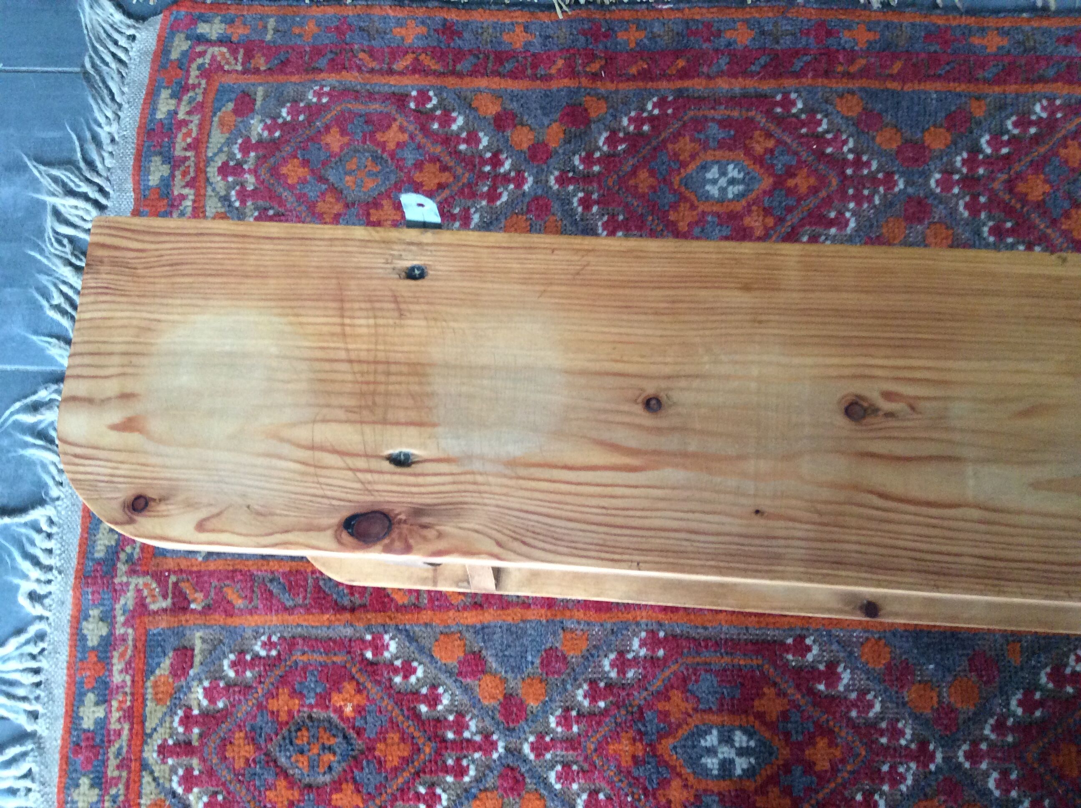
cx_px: 540
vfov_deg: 44.1
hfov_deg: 56.9
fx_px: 998
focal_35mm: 32
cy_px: 404
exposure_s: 1/25
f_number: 2.4
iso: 160
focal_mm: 3.3
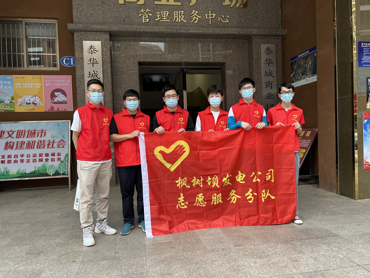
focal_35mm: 26
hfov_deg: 67.3
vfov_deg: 53.1
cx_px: 185
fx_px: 278
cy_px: 139
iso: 100
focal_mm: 5.7
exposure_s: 1/121
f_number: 1.5
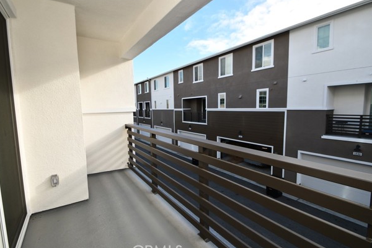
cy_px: 127
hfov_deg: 96.6
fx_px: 165
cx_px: 175
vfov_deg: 73.7
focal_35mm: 16
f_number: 6.3
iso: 100
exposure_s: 1/160
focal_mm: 10
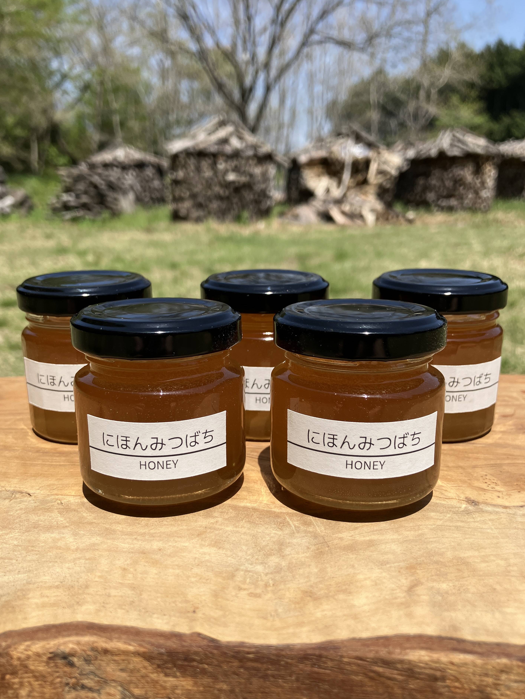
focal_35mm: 30
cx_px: 254
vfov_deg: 59.9
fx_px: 607
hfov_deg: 46.8
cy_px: 368
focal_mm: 3.99
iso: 32
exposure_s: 1/2024
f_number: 1.8
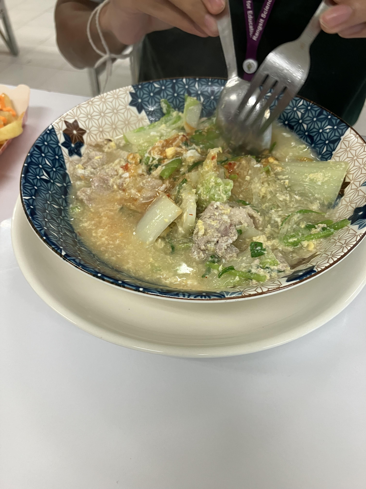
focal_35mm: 28
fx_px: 395
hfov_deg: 49.7
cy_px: 244
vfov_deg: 63.4
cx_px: 183
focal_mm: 4
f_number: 1.8
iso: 64
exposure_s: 1/50
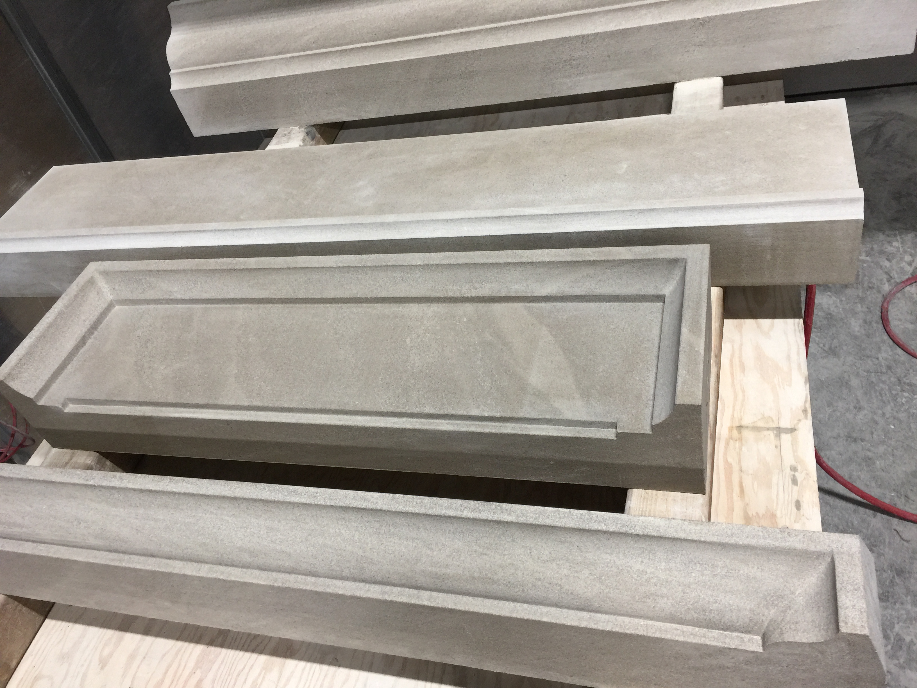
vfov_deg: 48.2
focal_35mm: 29
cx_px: 458
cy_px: 344
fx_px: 768
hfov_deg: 61.7
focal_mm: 4.15
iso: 50
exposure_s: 1/30
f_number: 2.2
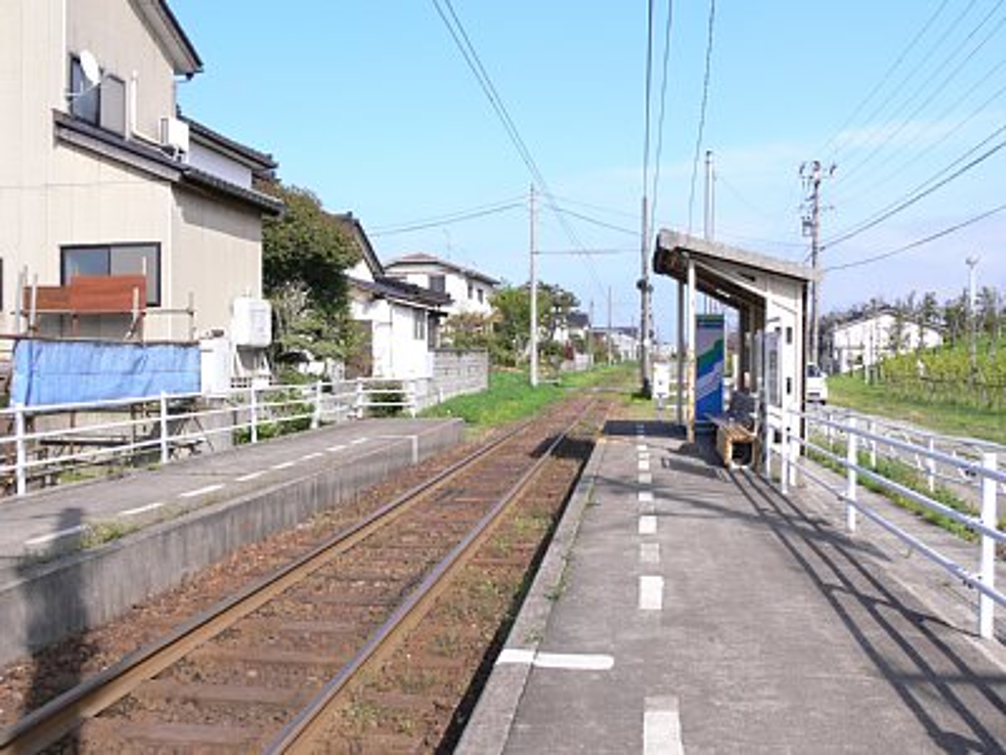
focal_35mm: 35
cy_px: 378
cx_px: 503
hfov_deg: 52.6
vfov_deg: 40.7
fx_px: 1017
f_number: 5.6
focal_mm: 7.4
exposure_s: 1/250
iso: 80
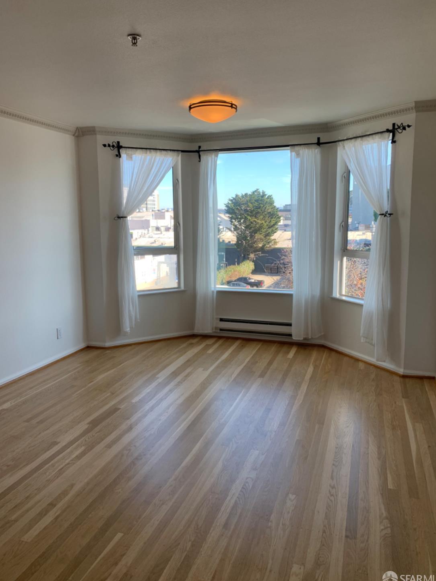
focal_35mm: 27
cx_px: 220
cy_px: 286
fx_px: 453
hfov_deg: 51.4
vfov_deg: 65.3
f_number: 1.8
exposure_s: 1/181
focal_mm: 4.25
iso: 25
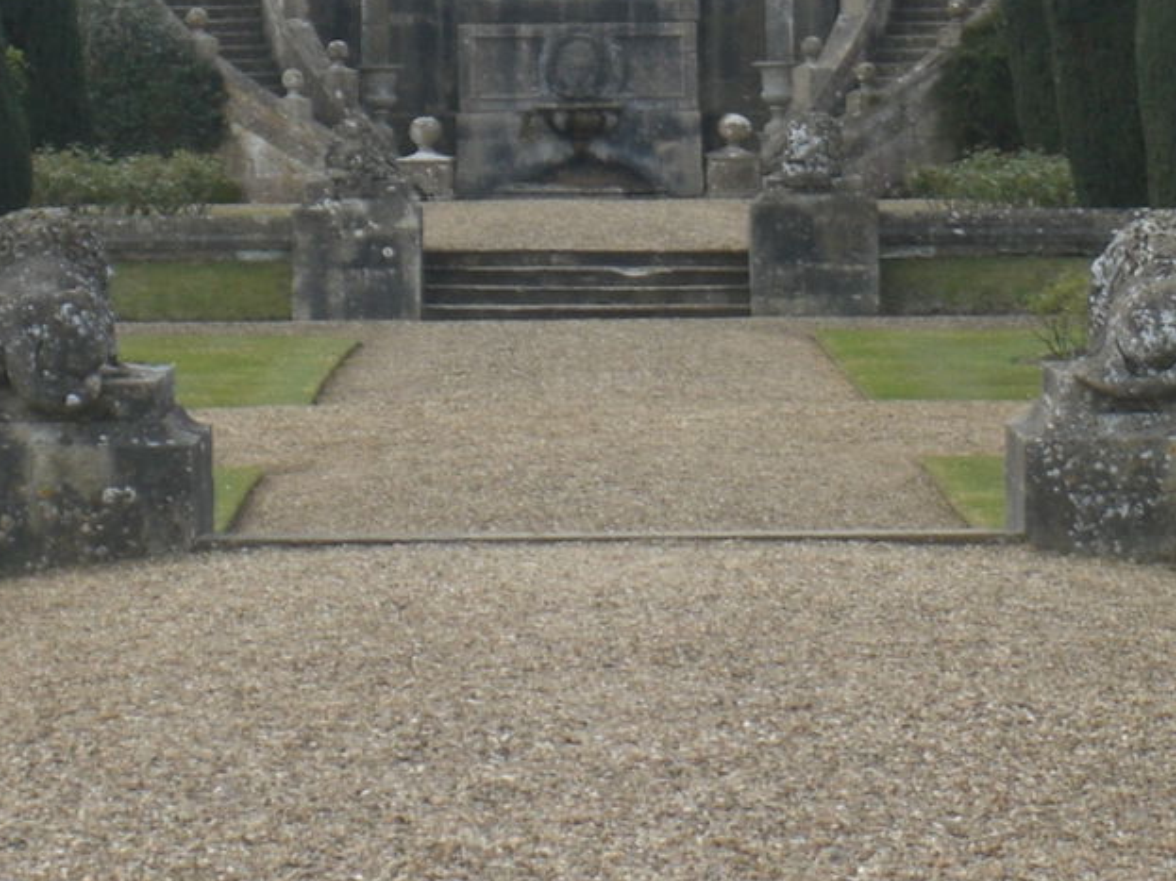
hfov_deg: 6.8
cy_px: 8
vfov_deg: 5.1
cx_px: 574
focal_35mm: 293
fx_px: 9952
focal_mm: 23.7
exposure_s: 1/200
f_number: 5.1
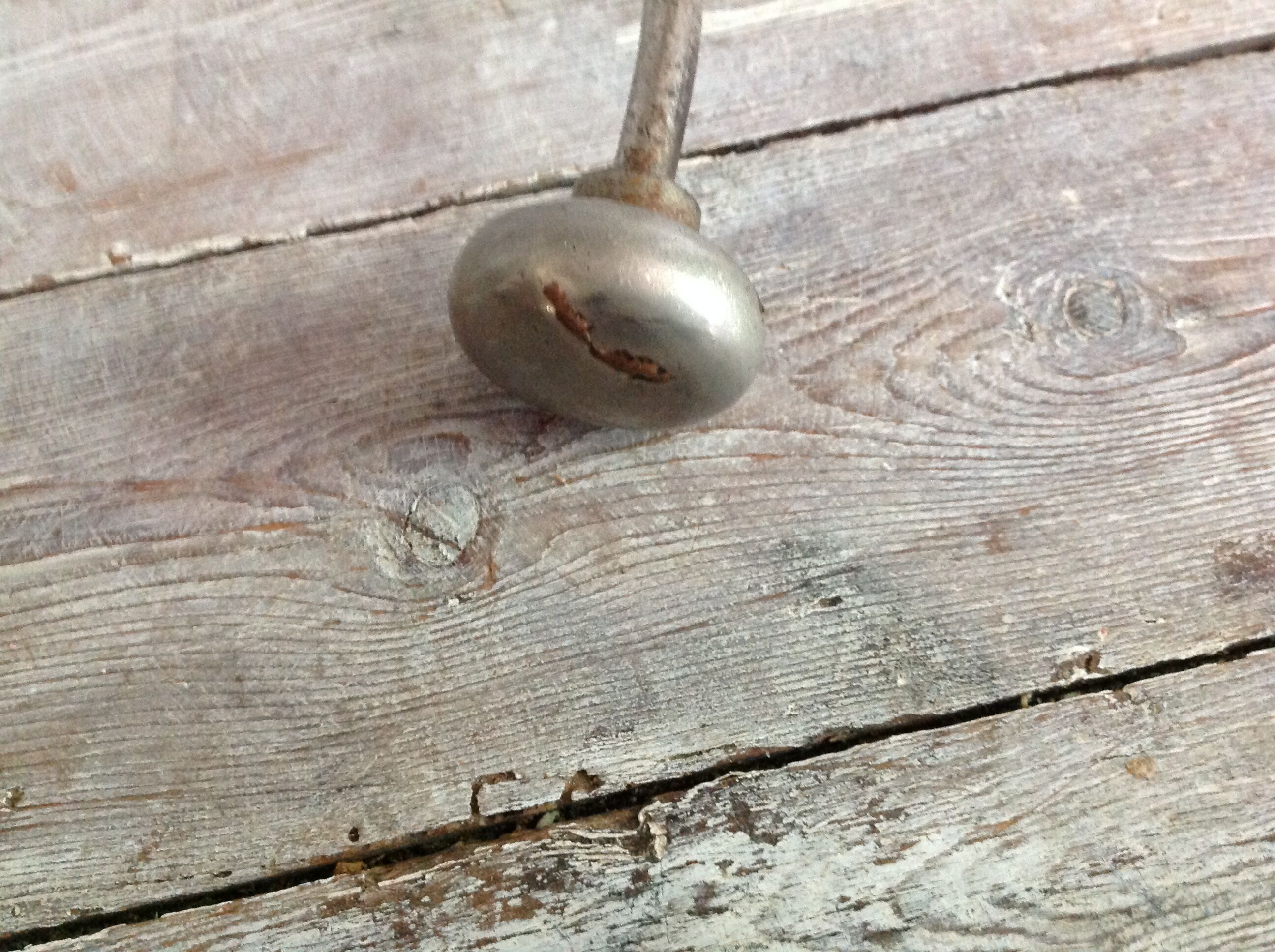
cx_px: 638
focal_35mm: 35
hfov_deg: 52.7
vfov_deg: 40.6
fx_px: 1287
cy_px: 476
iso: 400
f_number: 2.4
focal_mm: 4.28
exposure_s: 1/15
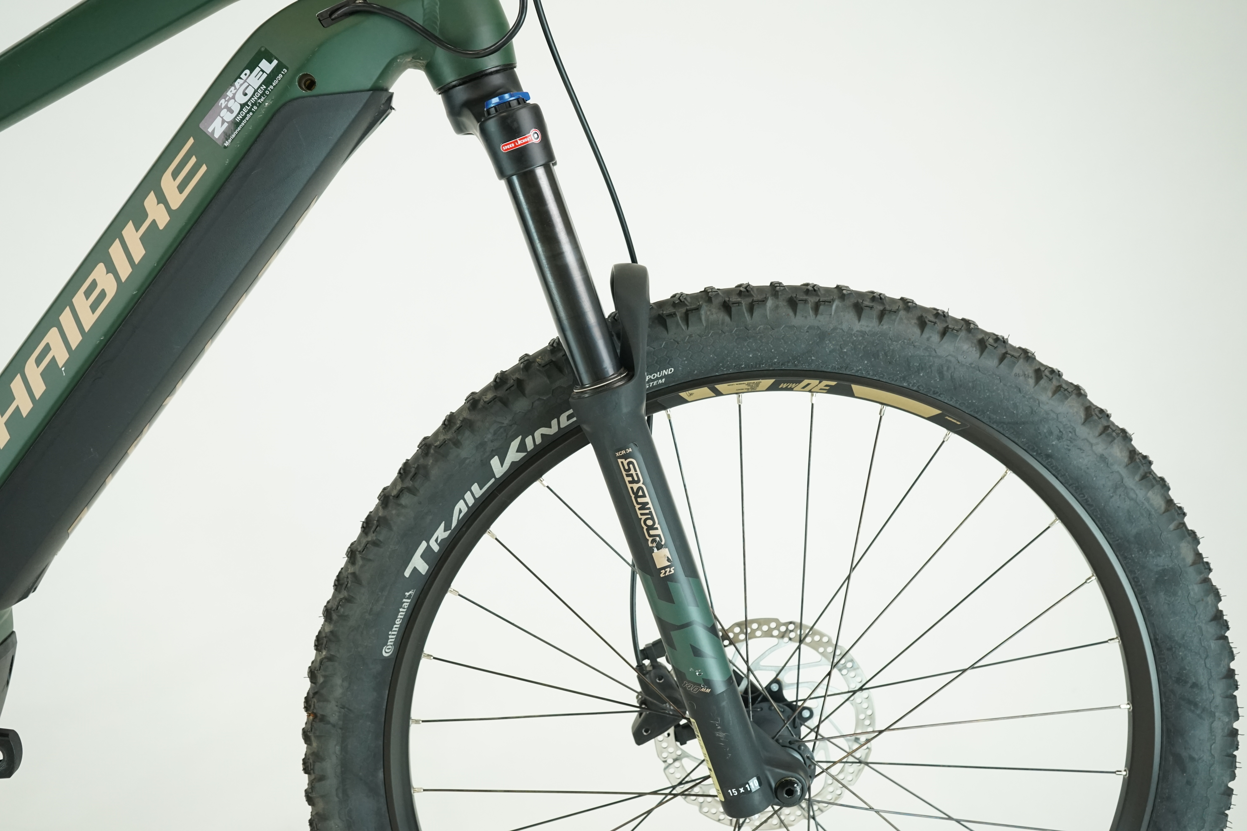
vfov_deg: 35.9
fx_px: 1282
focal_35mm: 37
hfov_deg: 51.9
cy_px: 416
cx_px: 624
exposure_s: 1/200
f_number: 5.6
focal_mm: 37
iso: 1600
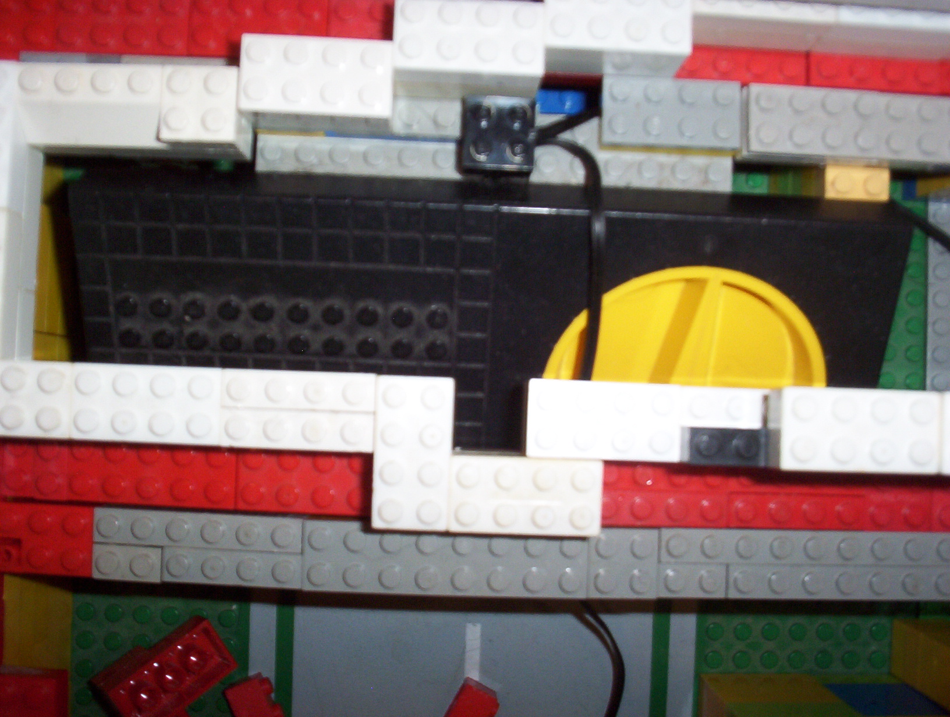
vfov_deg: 37.0
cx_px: 475
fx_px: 1073
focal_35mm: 39
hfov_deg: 47.8
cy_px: 358
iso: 140
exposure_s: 1/30
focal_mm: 6
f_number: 4.5
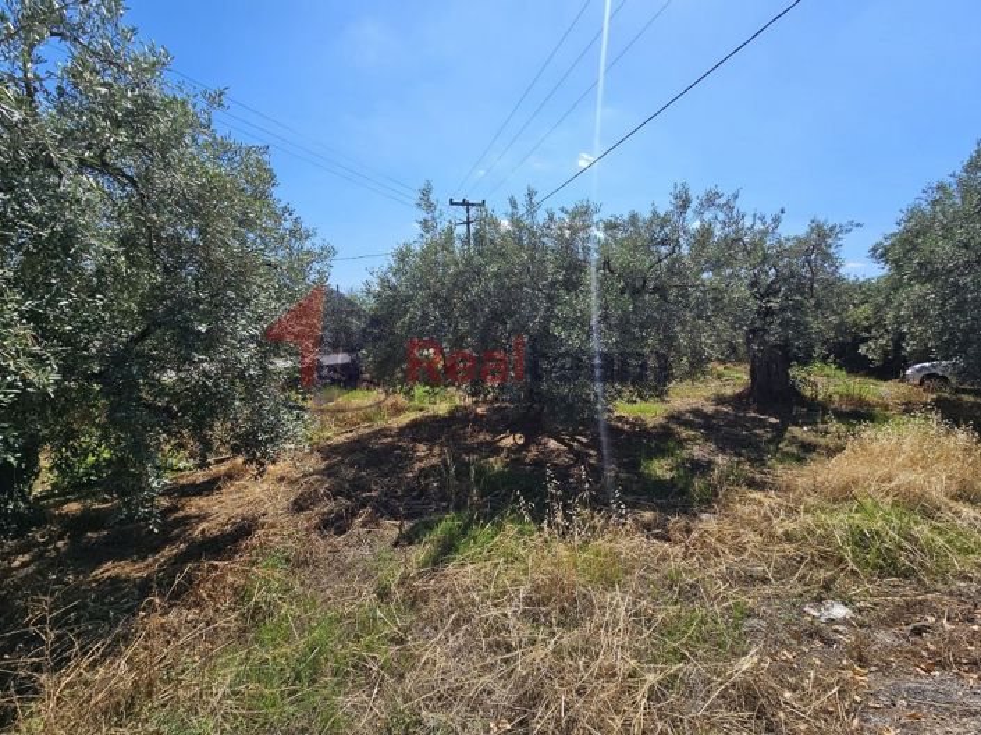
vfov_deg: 89.9
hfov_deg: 106.2
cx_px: 490
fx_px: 368
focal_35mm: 13
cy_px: 368
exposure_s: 1/2283
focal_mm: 2.2
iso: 50
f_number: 2.2
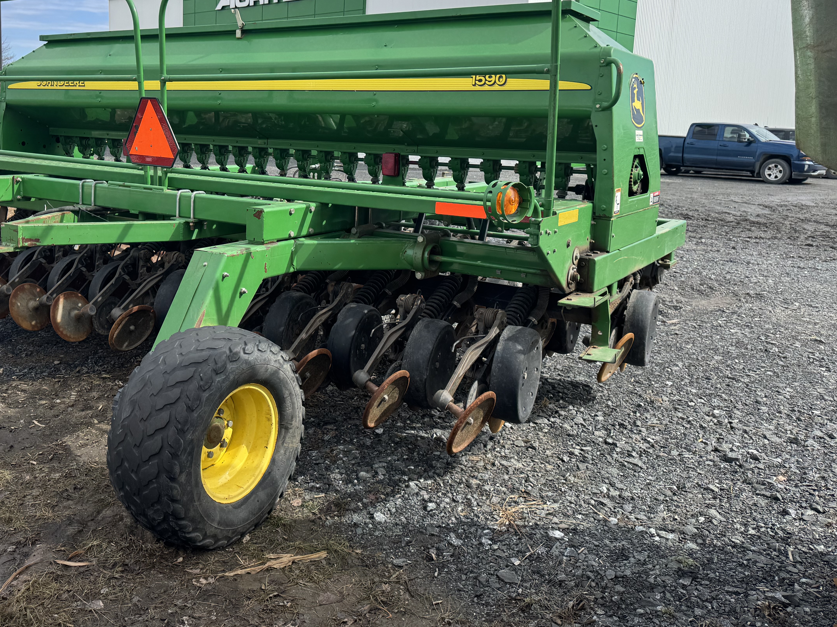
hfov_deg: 55.9
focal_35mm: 32
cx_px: 294
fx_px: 774
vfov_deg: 43.7
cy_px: 224
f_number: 1.78
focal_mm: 6.76
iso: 80
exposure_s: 1/3096
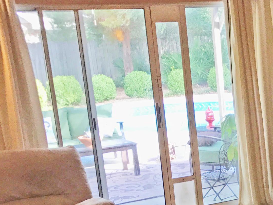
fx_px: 615
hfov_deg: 22.9
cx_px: 330
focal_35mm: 78
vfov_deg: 18.4
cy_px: 205
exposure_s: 1/60
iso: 32
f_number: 1.8
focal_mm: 3.99
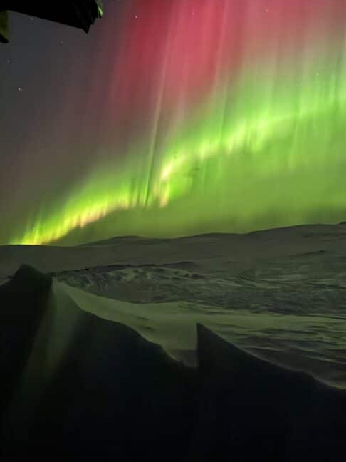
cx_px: 203
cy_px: 95
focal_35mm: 40
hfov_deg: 35.9
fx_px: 533
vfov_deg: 44.6
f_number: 1.78
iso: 6400
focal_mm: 6.76
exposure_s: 1
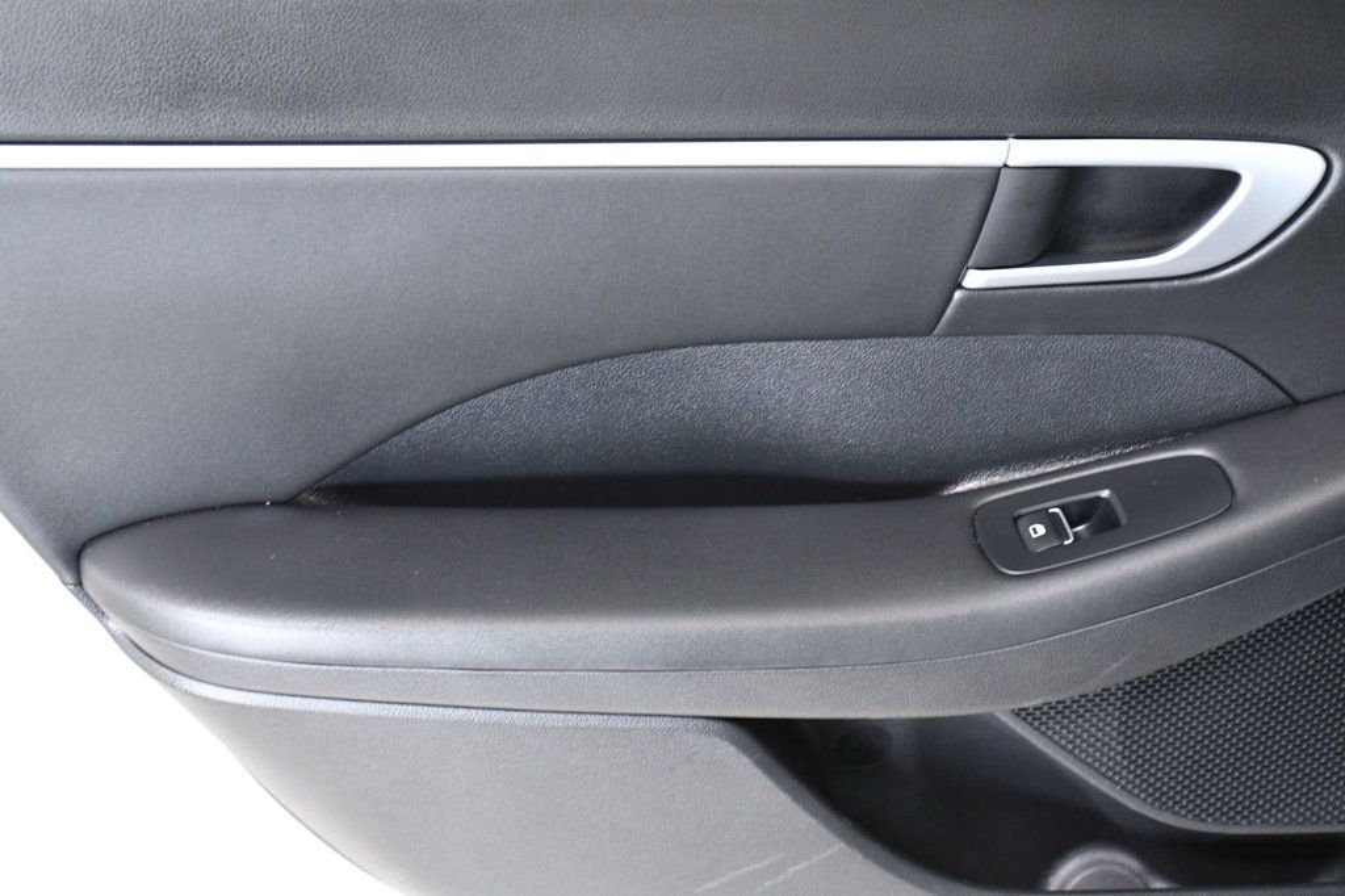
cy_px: 448
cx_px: 672
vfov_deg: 18.9
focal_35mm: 72
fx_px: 2689
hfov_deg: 28.1
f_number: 6.3
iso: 2500
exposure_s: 1/60
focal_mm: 48
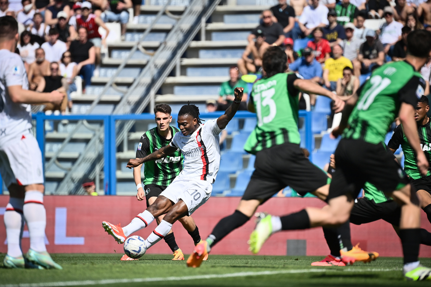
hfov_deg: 5.9
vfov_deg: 3.9
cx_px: 216
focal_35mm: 350
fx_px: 4189
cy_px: 144
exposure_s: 1/6400
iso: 320
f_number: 4
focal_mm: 350
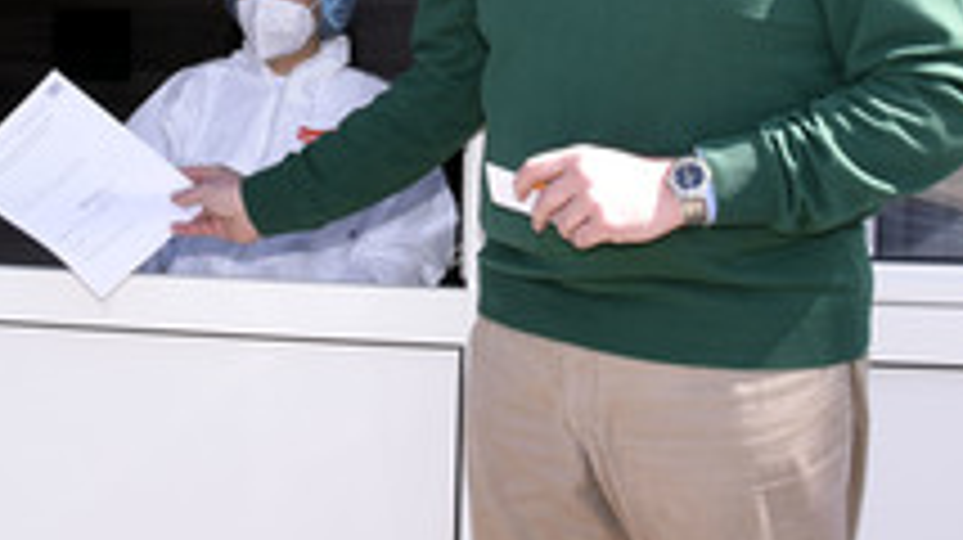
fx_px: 1352
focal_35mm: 53
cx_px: 137
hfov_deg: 37.2
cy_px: 40
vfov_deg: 22.0
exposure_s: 1/160
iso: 500
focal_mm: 24
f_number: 10
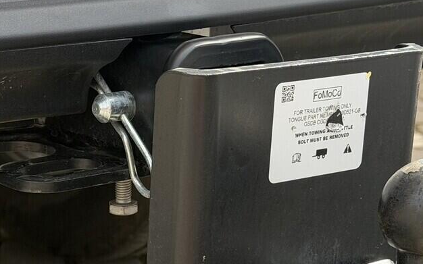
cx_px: 85
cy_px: 218
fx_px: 1349
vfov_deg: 11.1
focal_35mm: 117
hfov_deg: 17.7
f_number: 1.78
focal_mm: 6.76
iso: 64
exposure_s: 1/1013
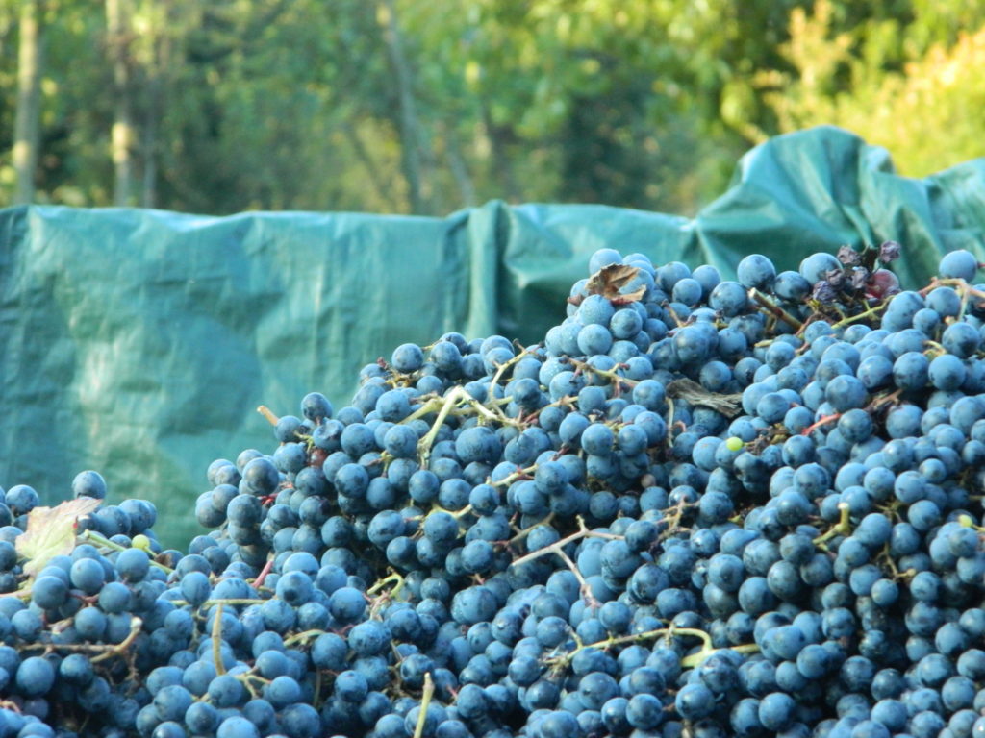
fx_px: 6289
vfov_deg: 6.7
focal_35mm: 221
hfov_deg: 9.0
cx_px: 492
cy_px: 369
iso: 360
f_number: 5.4
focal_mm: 39.7
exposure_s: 1/80
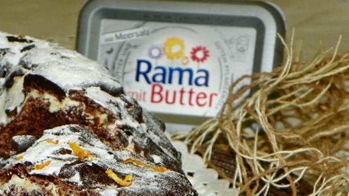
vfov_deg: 7.7
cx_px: 130
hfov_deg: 13.7
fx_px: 1453
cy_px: 158
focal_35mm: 157
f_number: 4
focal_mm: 19.2
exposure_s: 1/50
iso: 200
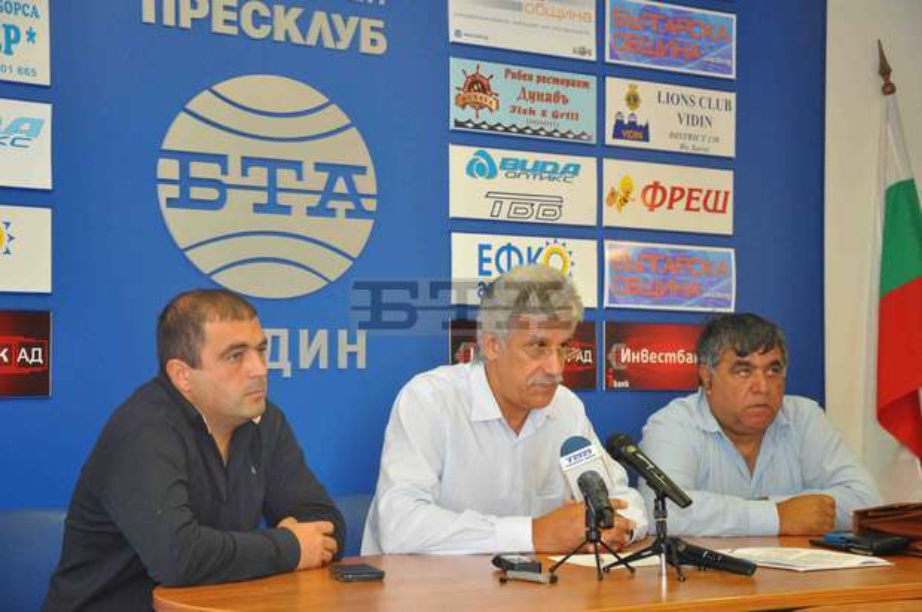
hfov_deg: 28.1
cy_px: 306
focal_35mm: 72
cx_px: 461
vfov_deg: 18.9
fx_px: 1842
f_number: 4.8
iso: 1250
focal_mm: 48
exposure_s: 1/60
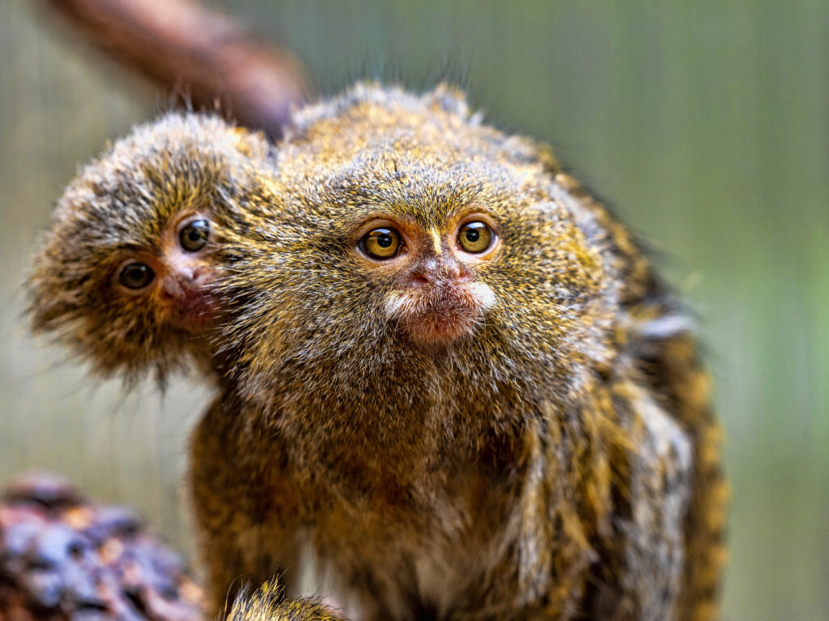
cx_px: 414
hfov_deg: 6.6
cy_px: 310
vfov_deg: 5.0
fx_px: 7185
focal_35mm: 300
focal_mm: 150
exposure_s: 1/80
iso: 500
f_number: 5
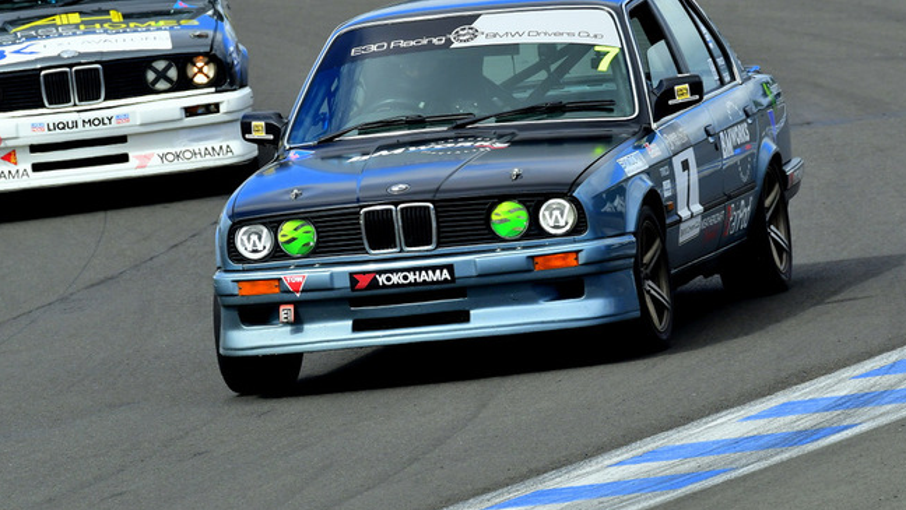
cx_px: 422
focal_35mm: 737
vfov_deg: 1.7
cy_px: 161
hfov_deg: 2.9
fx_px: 17711
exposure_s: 1/640
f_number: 10
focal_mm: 380
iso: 640
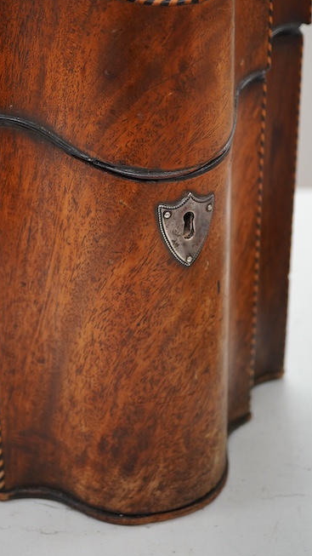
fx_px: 957
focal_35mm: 65
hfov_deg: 18.5
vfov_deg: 32.2
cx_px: 97
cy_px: 200
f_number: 5.6
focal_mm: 30
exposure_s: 1/125
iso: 800
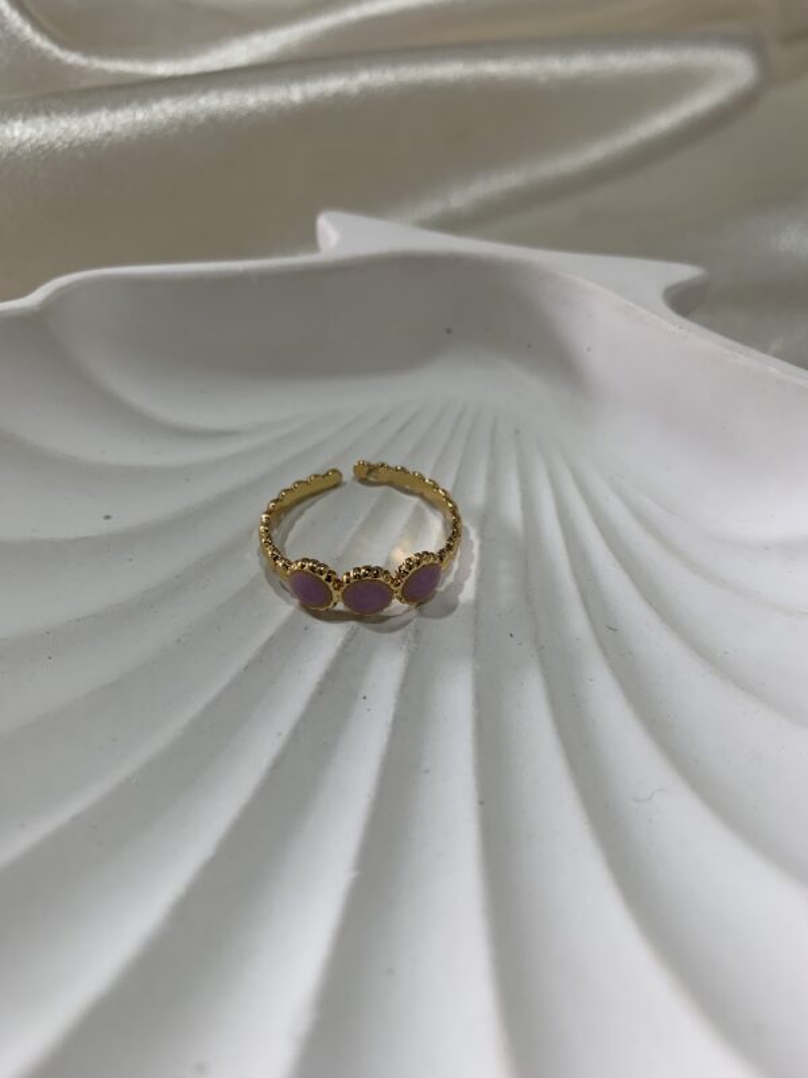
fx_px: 809
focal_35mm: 26
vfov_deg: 67.3
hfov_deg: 53.1
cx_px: 404
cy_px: 539
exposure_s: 1/100
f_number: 1.8
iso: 80
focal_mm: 4.25
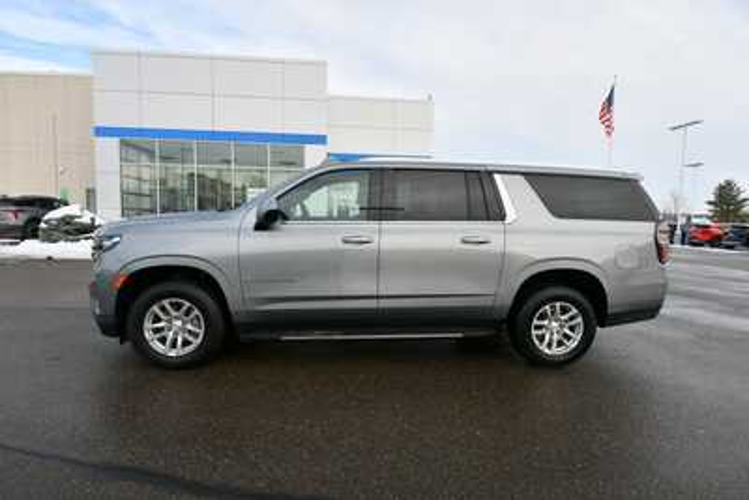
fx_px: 395
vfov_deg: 64.6
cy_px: 250
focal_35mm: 19
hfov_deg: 86.9
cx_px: 374
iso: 140
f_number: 8
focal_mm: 13
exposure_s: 1/250
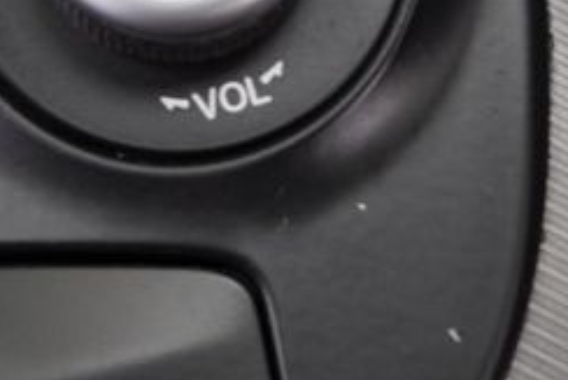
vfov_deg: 6.9
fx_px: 3110
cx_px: 182
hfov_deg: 10.4
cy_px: -108
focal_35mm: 197
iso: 160
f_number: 13
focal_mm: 50
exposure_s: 1/15
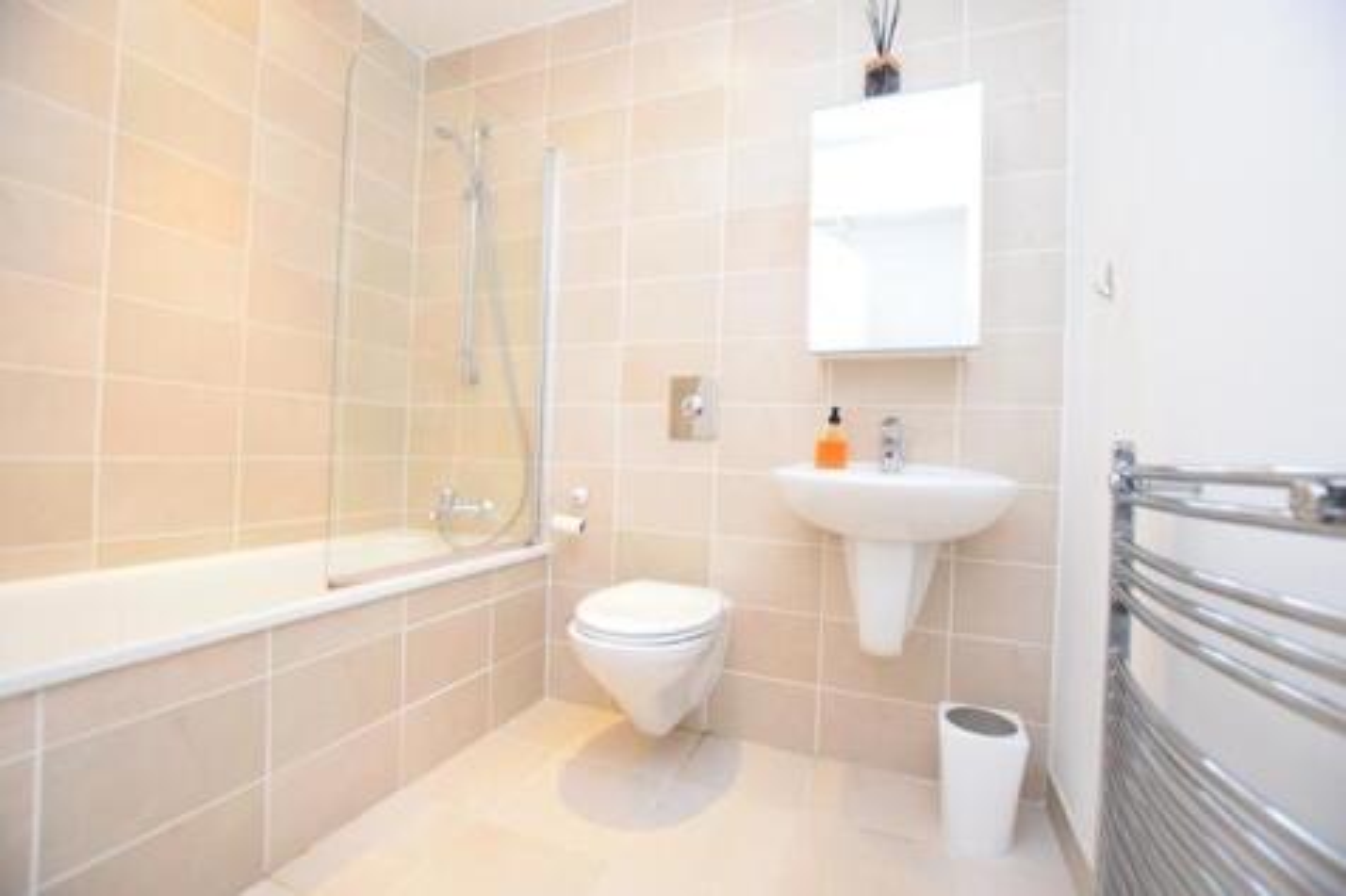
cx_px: 673
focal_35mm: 15
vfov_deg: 77.3
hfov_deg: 100.4
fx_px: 561
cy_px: 448
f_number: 4
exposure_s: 1/60
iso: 800
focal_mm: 10
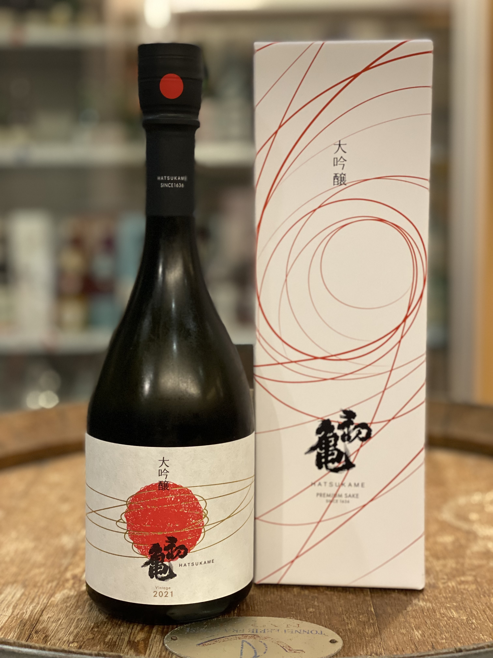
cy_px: 329
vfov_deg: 36.8
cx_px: 246
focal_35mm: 52
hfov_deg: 28.0
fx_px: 987
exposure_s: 1/35
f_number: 2
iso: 200
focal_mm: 6
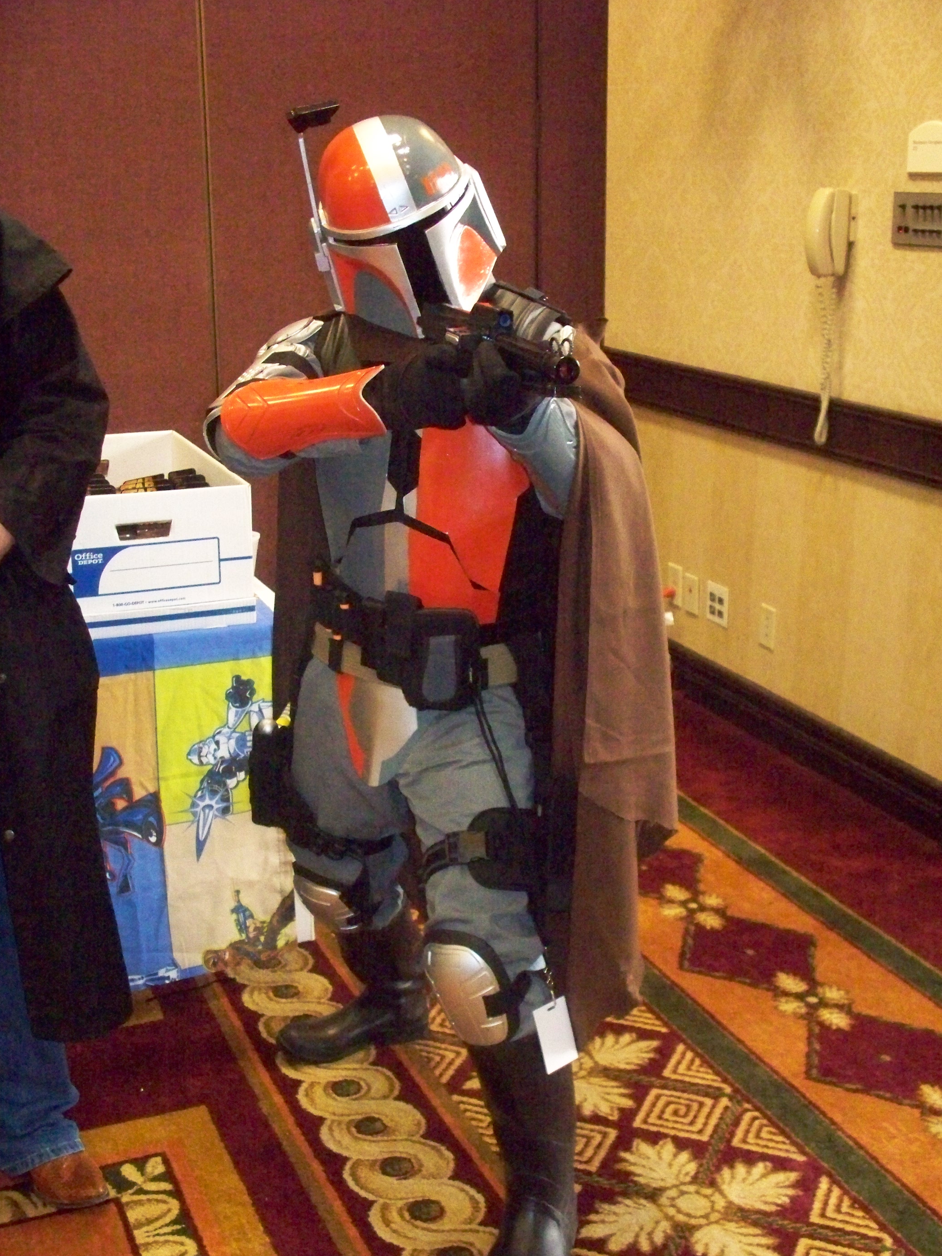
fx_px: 1742
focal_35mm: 48
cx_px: 471
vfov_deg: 39.7
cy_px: 638
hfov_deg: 30.3
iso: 1600
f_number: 2.9
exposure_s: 1/60
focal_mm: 9.86
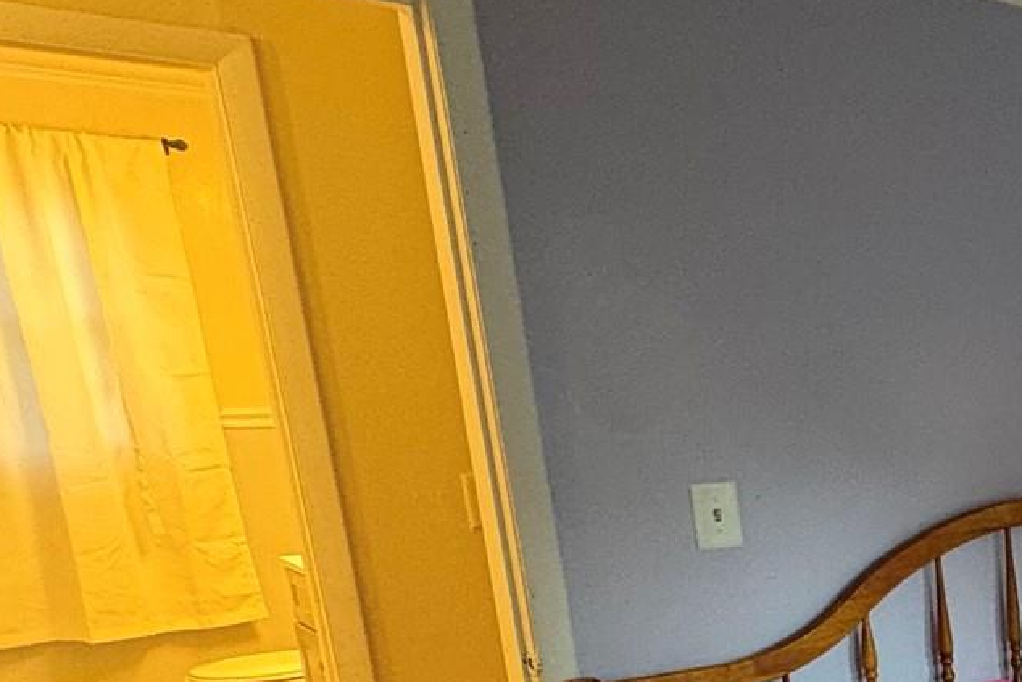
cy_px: 688
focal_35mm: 47
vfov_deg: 27.0
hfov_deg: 29.9
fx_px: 1334
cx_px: 1436
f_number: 2.2
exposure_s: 1/60
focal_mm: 2.22
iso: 640
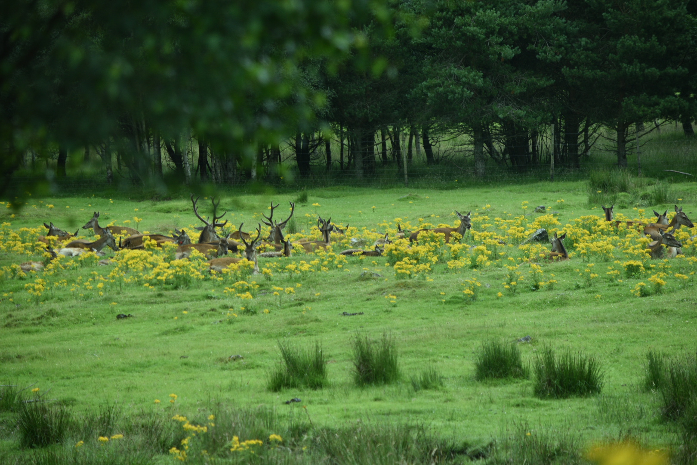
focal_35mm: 255
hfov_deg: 8.1
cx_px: 348
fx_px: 4937
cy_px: 232
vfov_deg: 5.4
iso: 280
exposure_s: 1/500
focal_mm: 170
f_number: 5.6
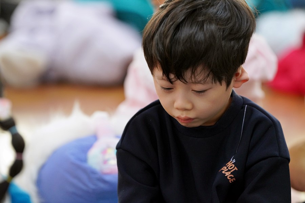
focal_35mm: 185
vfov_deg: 7.4
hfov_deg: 11.1
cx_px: 152
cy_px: 102
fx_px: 1567
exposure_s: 1/200
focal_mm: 185
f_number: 4
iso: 3200
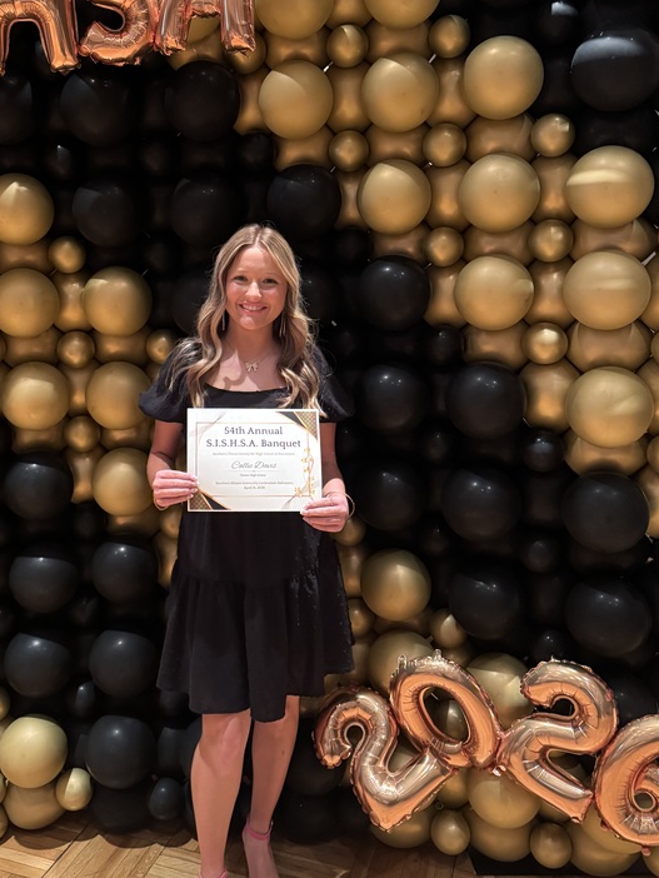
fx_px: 888
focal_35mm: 35
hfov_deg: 40.3
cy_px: 356
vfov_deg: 52.3
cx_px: 231
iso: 800
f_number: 1.78
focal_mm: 6.76
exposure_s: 1/30
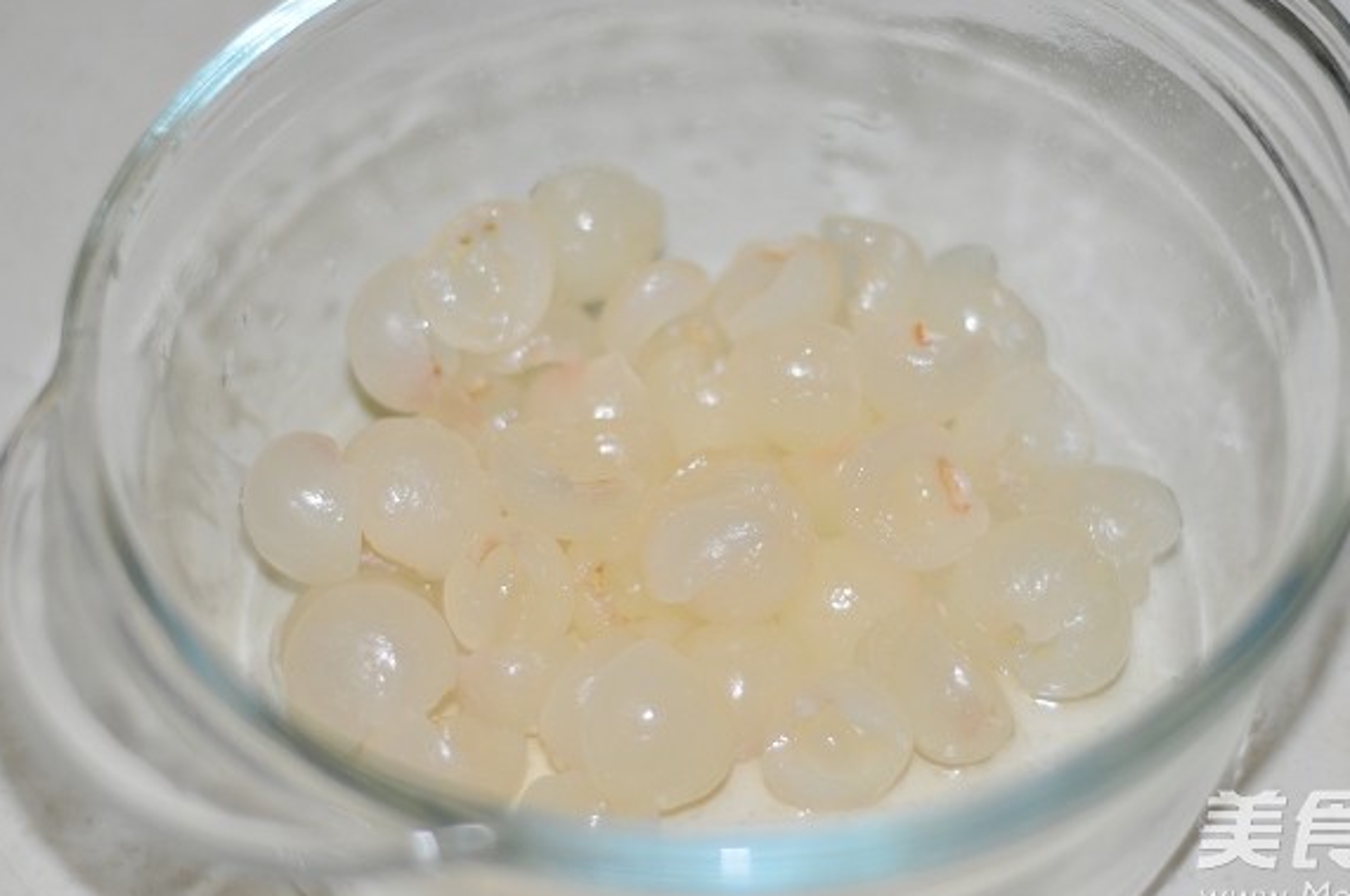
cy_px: 422
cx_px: 707
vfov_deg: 16.2
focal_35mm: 84
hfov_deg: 24.2
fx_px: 3146
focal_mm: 50
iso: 200
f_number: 1.8
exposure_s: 1/60
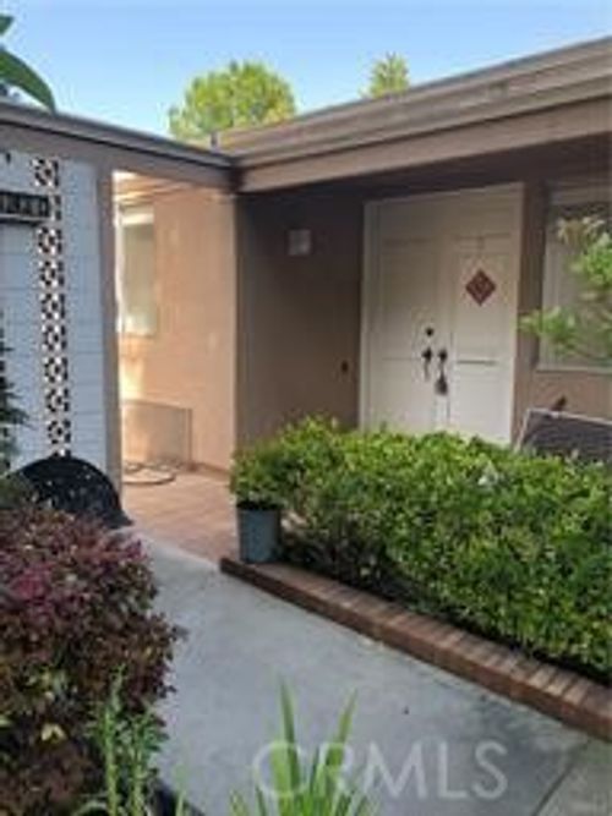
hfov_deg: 49.7
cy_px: 408
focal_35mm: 28
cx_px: 306
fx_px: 660
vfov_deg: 63.5
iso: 20
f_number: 1.8
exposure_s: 1/138
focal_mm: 4
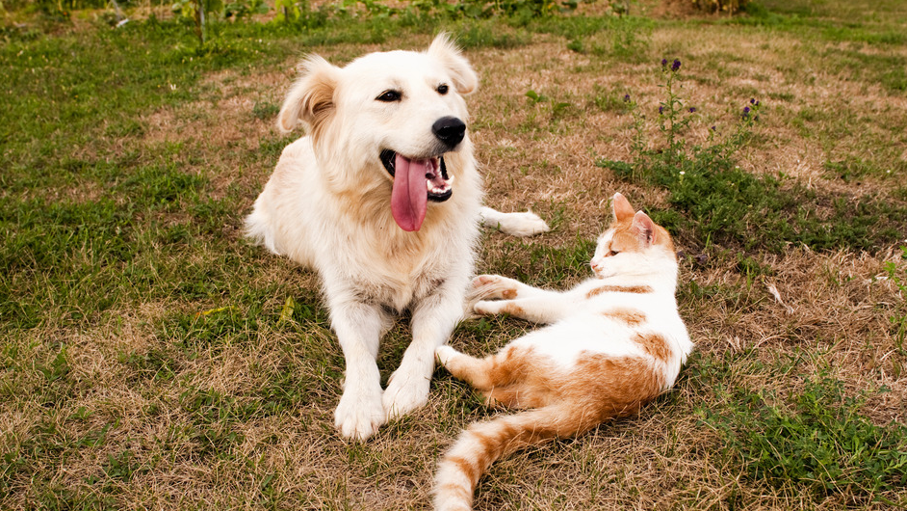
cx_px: 453
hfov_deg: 52.8
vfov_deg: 31.2
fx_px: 914
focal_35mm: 38
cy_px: 275
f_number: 5.6
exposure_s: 1/100
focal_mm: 24
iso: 200
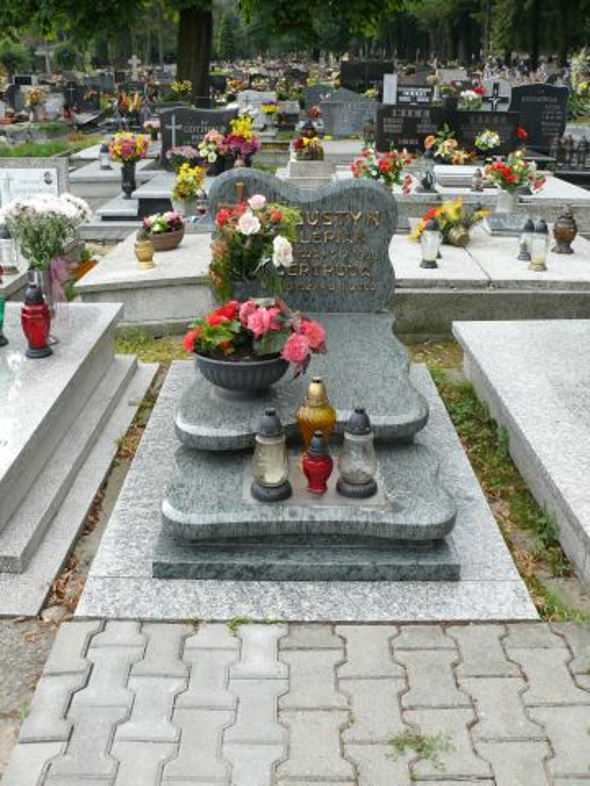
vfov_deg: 52.6
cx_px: 295
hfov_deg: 40.7
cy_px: 393
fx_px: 795
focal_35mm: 35
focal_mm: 7.4
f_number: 4
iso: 100
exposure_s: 1/125
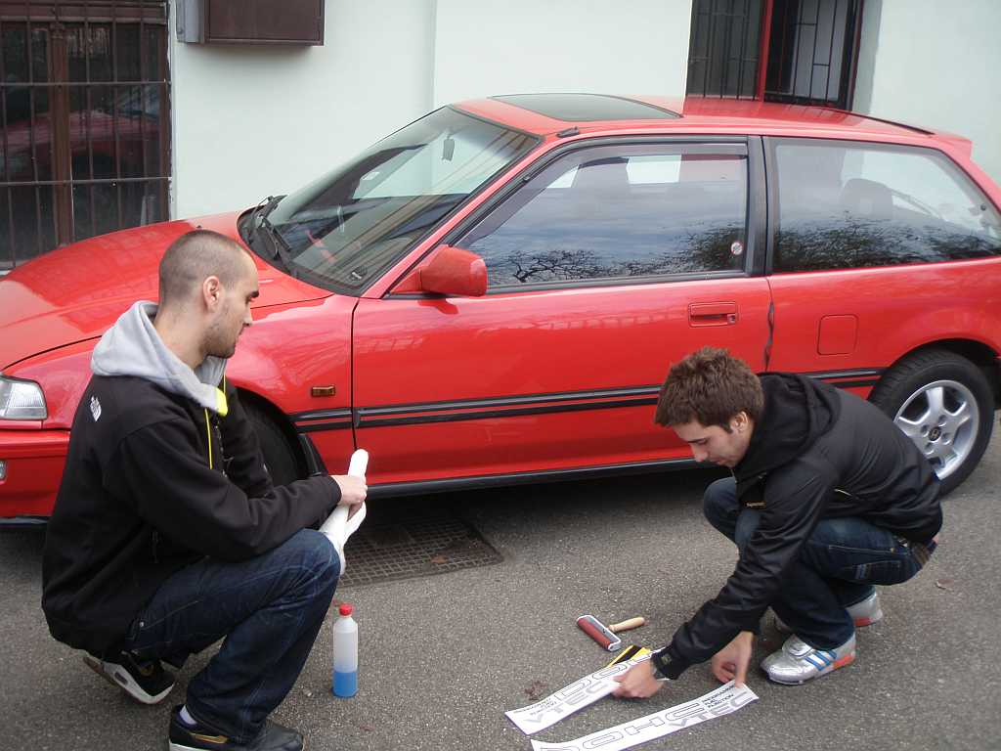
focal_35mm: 38
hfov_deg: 49.0
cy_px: 376
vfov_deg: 37.7
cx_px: 500
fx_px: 1099
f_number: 3.5
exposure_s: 1/30
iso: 50
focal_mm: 6.7
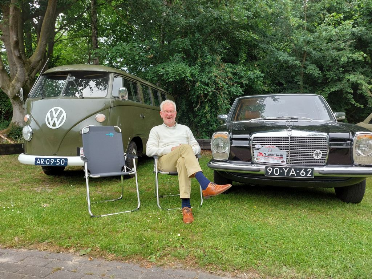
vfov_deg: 54.9
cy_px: 140
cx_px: 186
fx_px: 269
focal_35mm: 25
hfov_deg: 69.4
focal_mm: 5.23
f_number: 1.8
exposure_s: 1/312
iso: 25
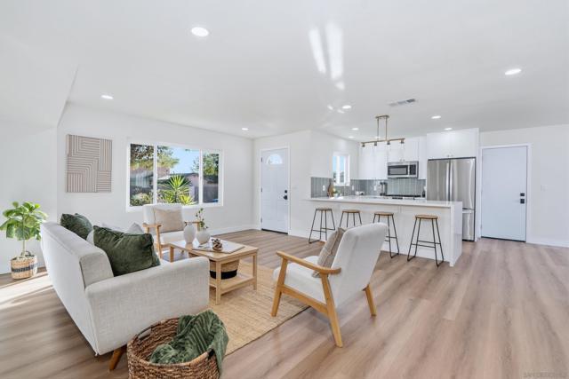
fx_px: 253
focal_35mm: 16
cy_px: 190
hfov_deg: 96.7
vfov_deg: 73.8
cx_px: 284
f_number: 5.6
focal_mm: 16
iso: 100
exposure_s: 1/6
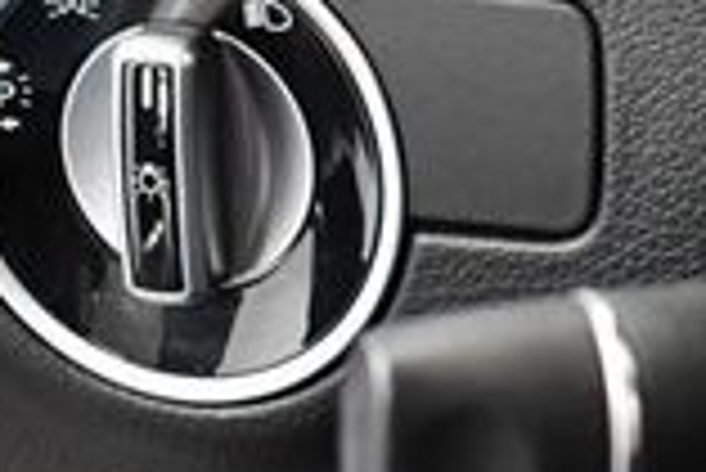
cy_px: -229
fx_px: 2885
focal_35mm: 147
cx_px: 872
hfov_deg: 13.5
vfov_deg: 9.1
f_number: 3.5
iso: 3200
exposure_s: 1/80
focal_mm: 18
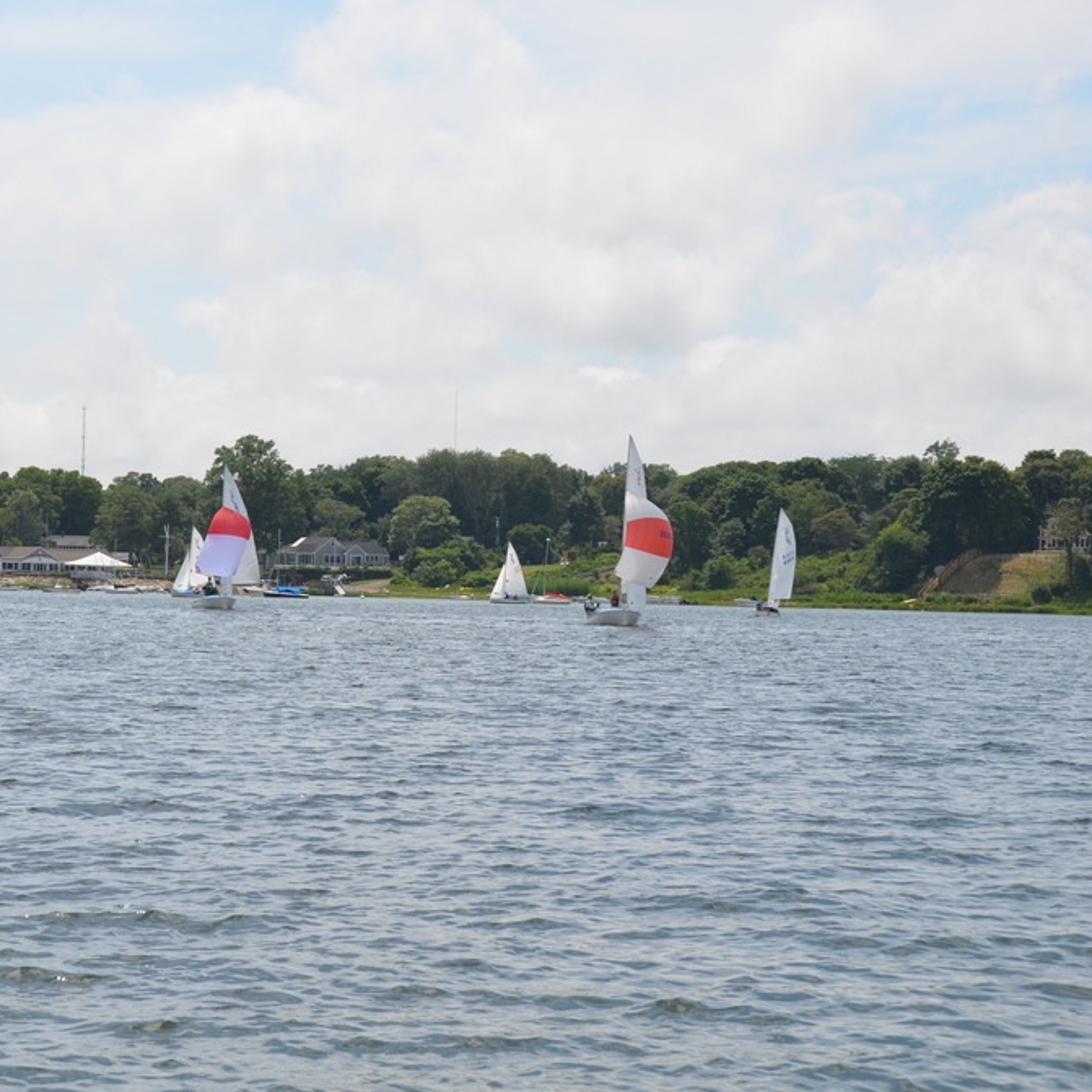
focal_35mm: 101
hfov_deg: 17.1
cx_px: 282
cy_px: 545
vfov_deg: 17.2
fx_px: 3605
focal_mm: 52
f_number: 9
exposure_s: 1/320
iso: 100
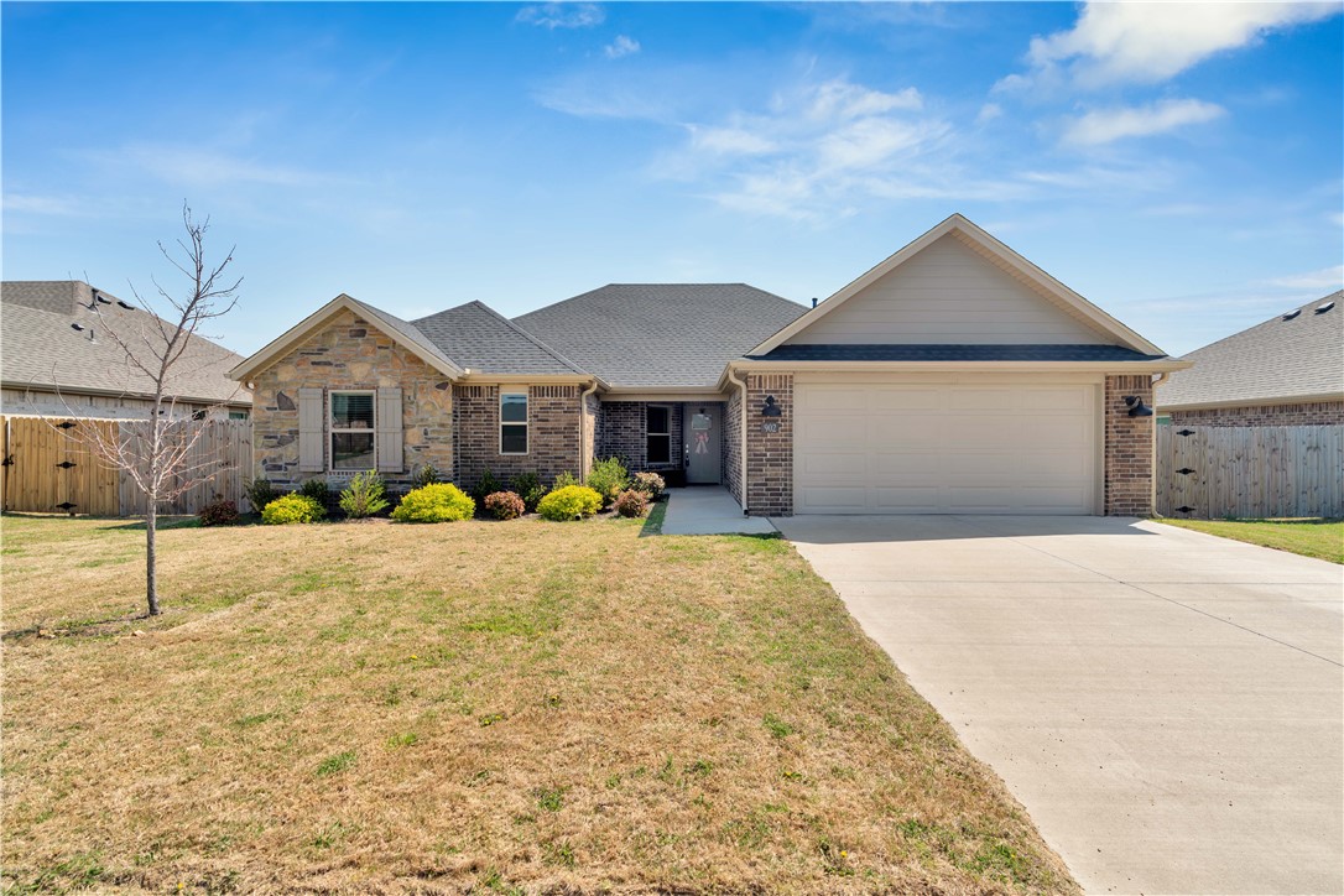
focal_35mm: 16
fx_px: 597
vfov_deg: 73.7
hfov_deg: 96.7
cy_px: 448
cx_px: 672
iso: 100
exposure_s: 1/160
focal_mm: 16
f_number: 7.1
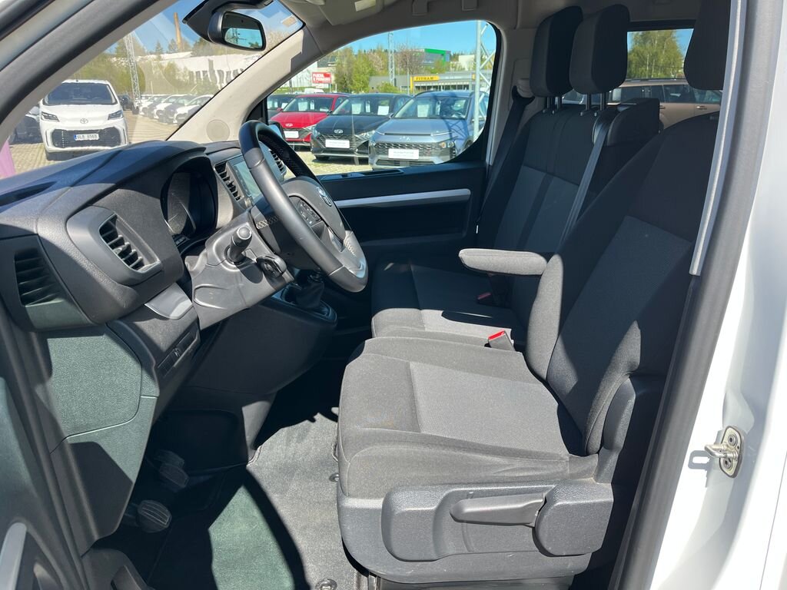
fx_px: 591
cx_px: 394
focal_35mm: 26
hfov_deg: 67.3
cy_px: 295
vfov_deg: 53.1
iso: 50
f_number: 1.6
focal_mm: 5.1
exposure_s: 1/642
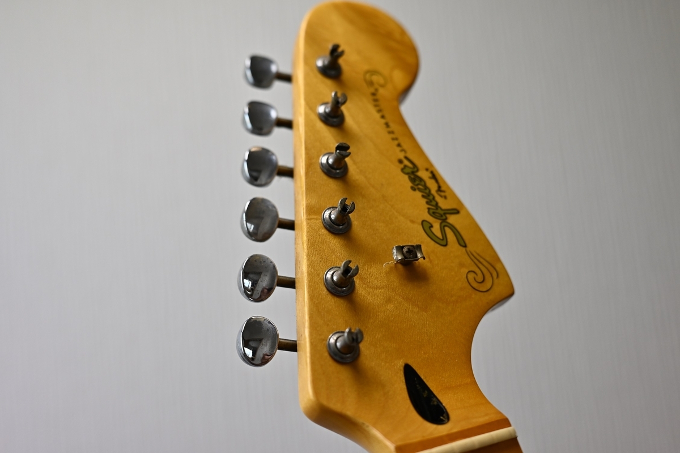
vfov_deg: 33.4
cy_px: 226
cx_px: 340
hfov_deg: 48.5
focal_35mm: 40
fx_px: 755
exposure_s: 1/400
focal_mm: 40
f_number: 4
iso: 400
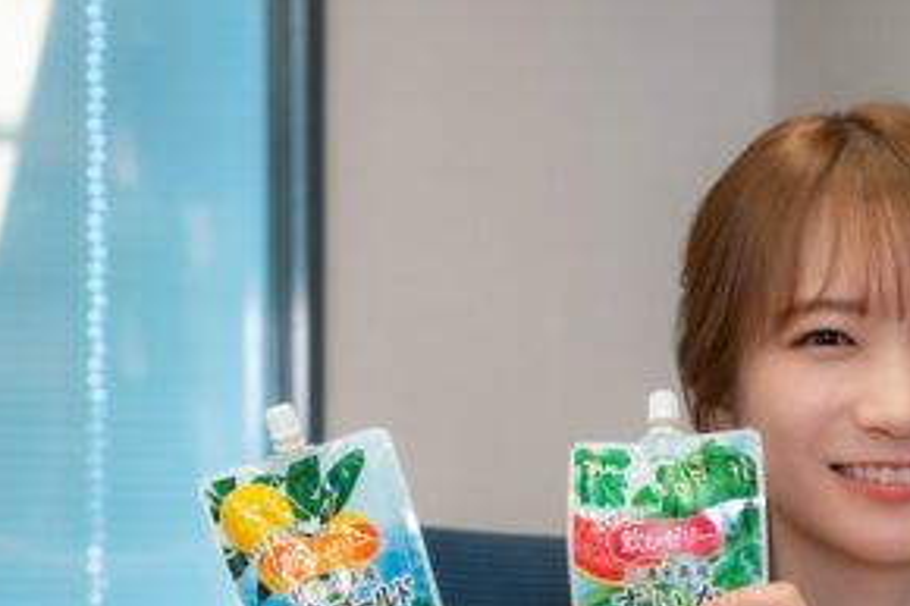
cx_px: 741
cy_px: 750
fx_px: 2678
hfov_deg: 19.1
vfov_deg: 12.6
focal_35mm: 106
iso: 1600
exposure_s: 1/250
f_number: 4
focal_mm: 41
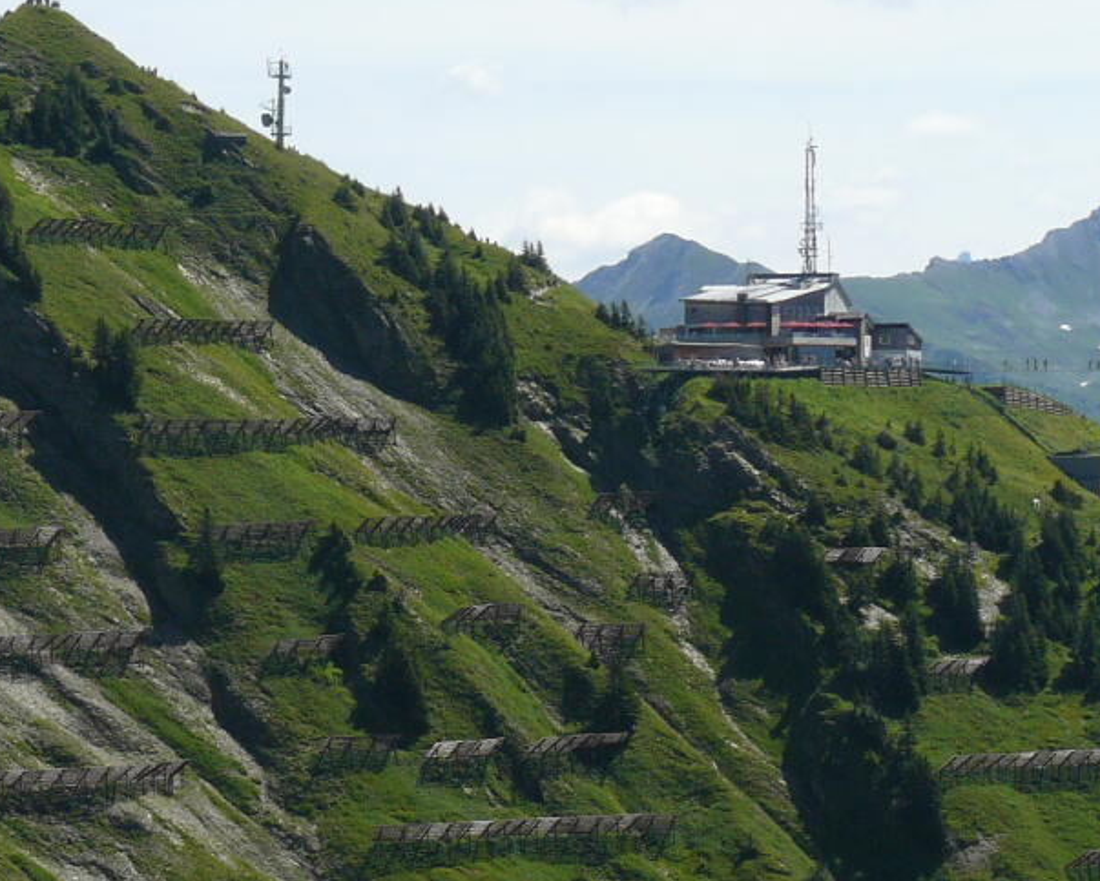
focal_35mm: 184
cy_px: 496
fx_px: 5993
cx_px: 270
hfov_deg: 10.5
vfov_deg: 8.4
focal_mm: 13.1
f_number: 5.6
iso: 100
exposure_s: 1/400
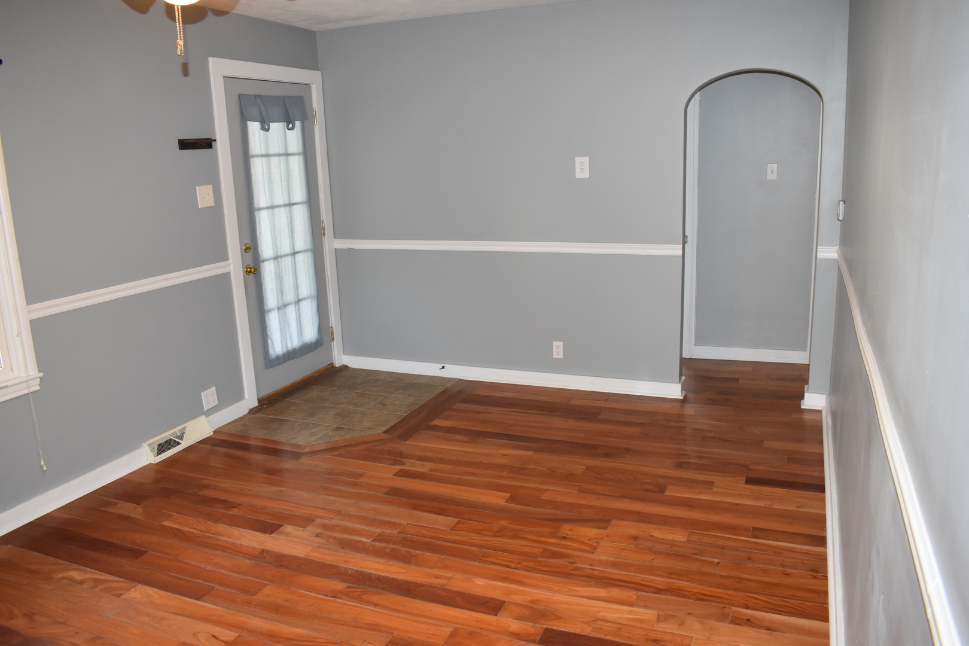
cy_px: 323
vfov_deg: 47.9
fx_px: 727
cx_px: 484
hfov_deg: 67.4
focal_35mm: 27
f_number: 4.5
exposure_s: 1/80
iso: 800
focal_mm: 18
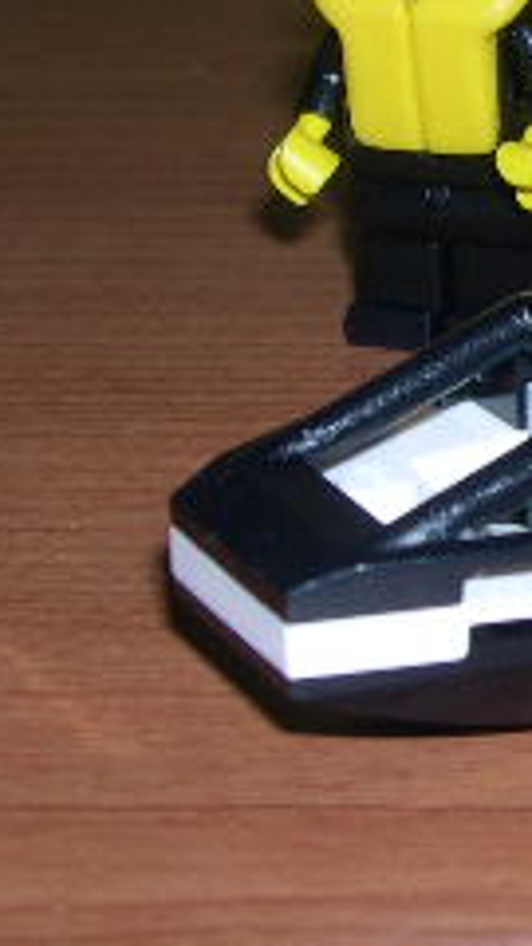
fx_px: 3060
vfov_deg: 17.5
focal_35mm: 122
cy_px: 217
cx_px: 859
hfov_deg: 9.6
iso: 100
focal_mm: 9
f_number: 8
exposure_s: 1/60
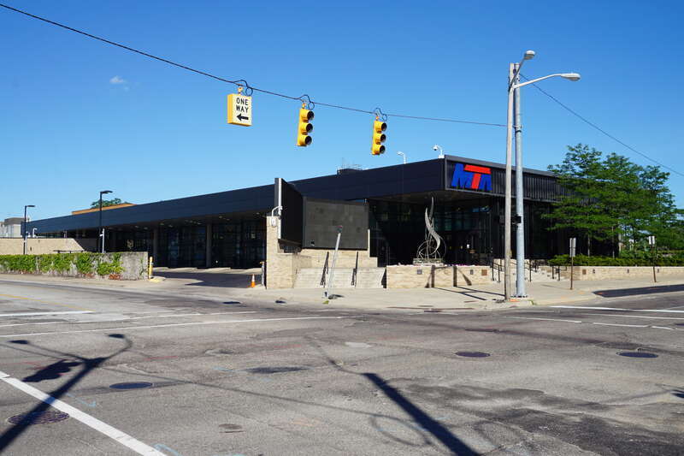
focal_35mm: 34
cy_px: 228
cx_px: 342
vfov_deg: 38.3
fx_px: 655
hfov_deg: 55.1
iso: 100
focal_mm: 23
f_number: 11
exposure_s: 1/125
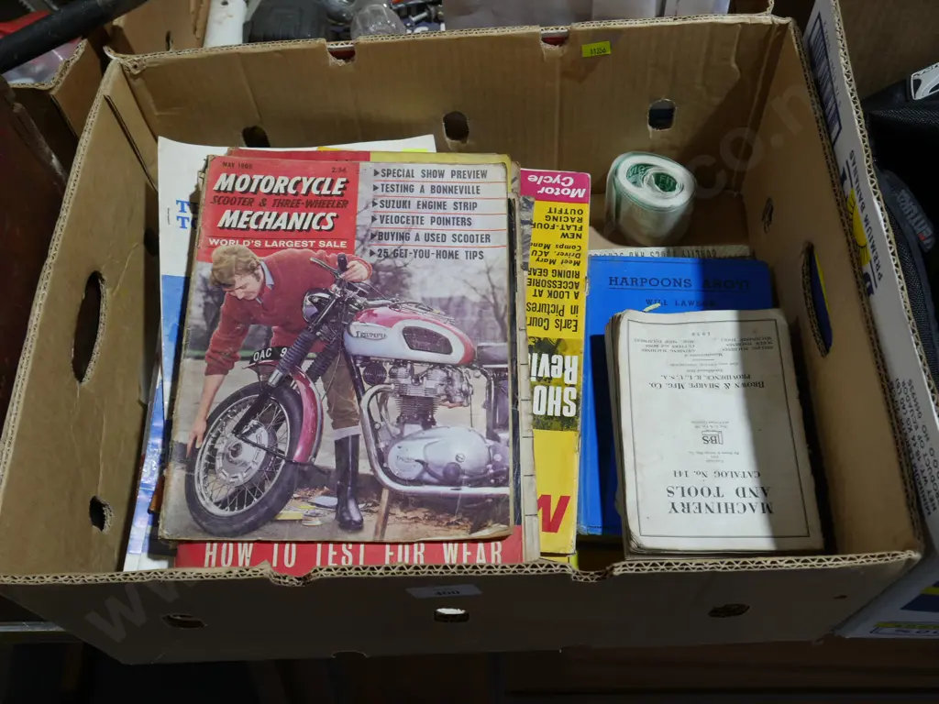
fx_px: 922
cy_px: 352
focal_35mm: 34
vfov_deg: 41.8
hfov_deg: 54.0
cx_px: 470
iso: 400
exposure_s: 1/60
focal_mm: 17
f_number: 5.6
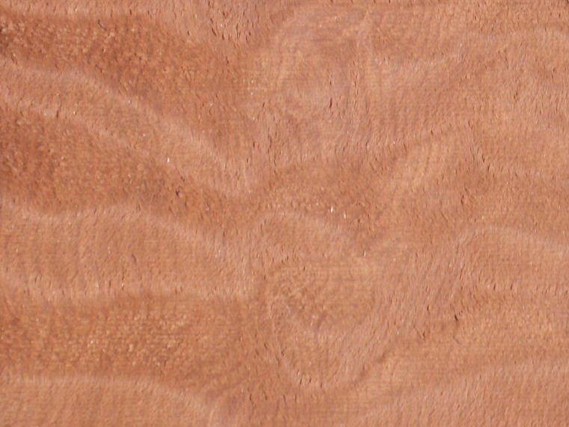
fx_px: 1874
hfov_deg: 17.3
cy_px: 214
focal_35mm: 114
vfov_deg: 13.0
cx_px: 284
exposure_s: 1/583
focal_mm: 24
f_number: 4.9
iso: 100
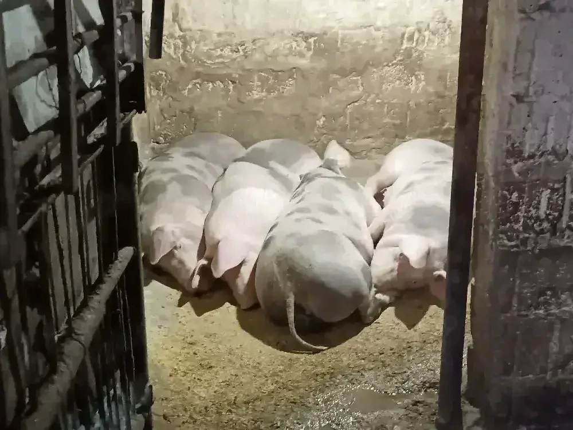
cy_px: 215
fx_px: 894
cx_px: 286
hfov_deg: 35.5
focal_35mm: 54
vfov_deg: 27.0
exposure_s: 1/25.1
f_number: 1.9
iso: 1996
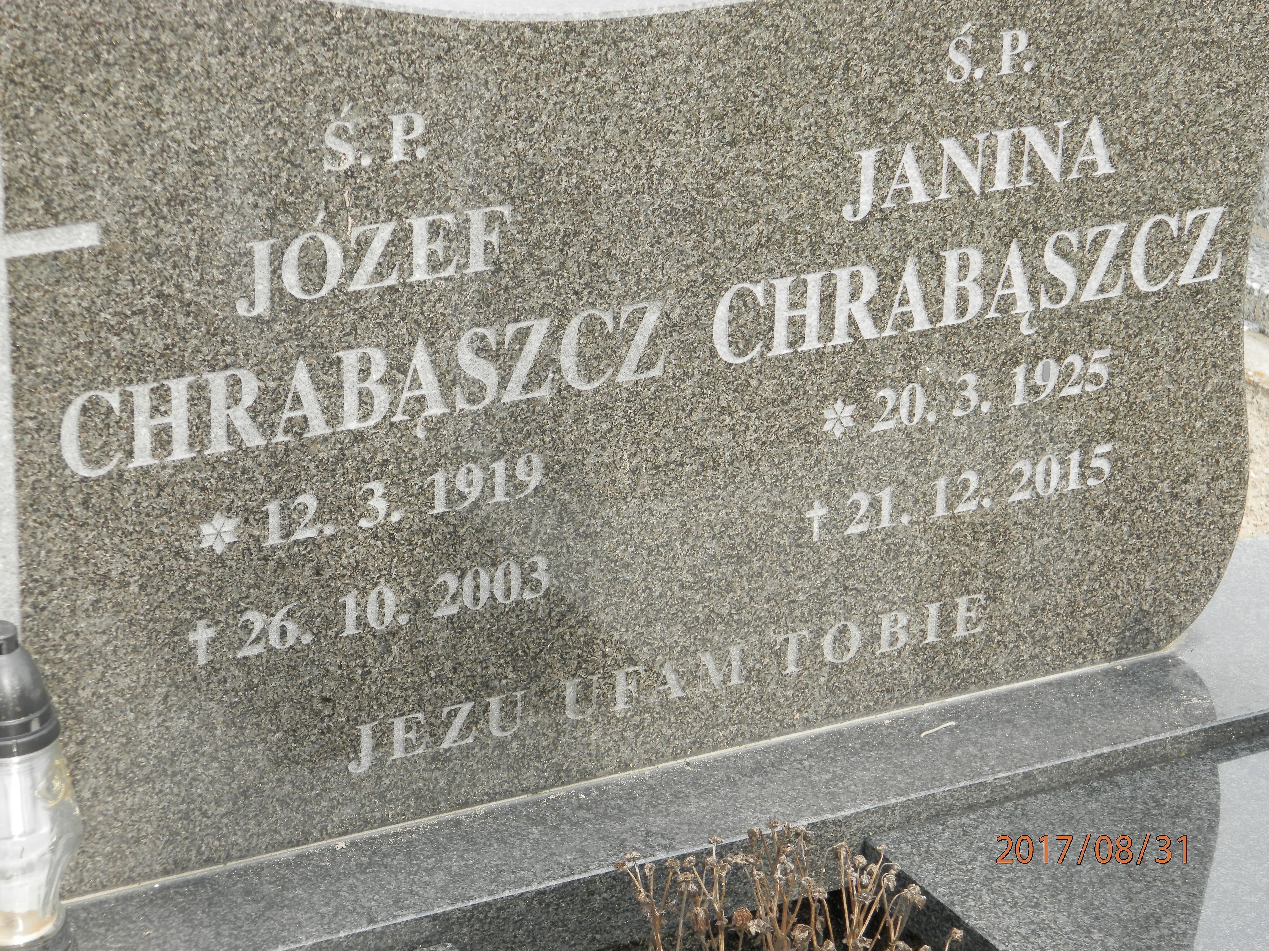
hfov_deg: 18.5
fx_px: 3886
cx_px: 634
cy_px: 476
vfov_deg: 14.0
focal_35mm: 106
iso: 80
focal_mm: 19
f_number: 4.5
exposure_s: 1/100
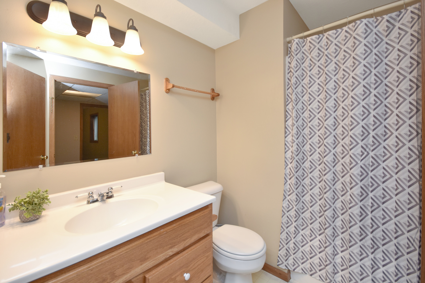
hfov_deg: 100.4
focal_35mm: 15
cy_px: 142
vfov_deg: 77.3
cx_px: 212
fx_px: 177
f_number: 4
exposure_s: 1/60
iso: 250
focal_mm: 10
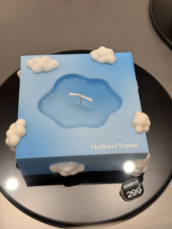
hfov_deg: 30.3
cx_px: 86
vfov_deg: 39.7
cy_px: 114
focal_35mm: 48
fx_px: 318
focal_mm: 6.76
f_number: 1.78
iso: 64
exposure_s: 1/514
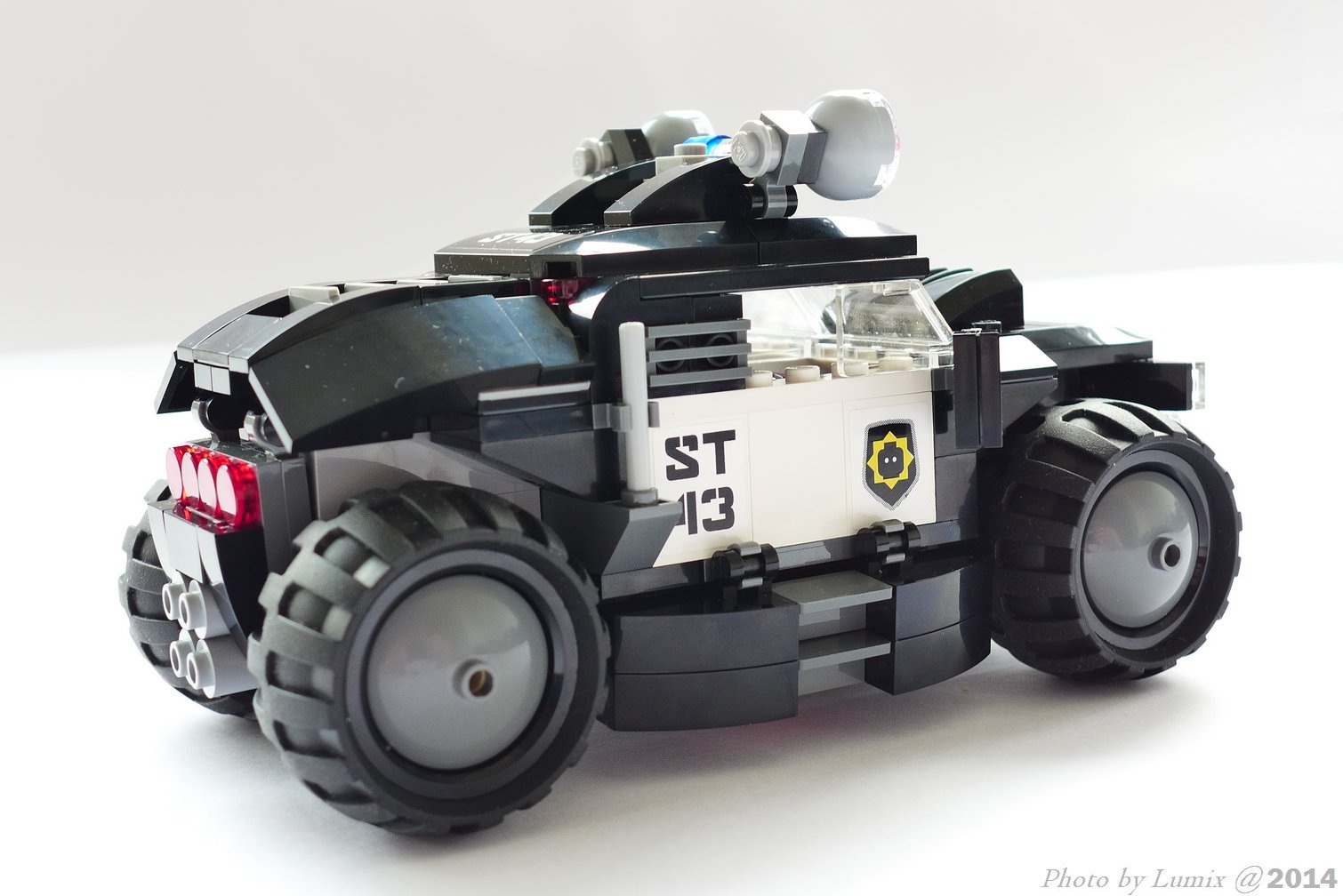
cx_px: 672
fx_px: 1866
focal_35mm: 50
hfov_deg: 39.6
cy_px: 448
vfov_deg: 27.0
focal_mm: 9.8
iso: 200
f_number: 2.8
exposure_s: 1/10
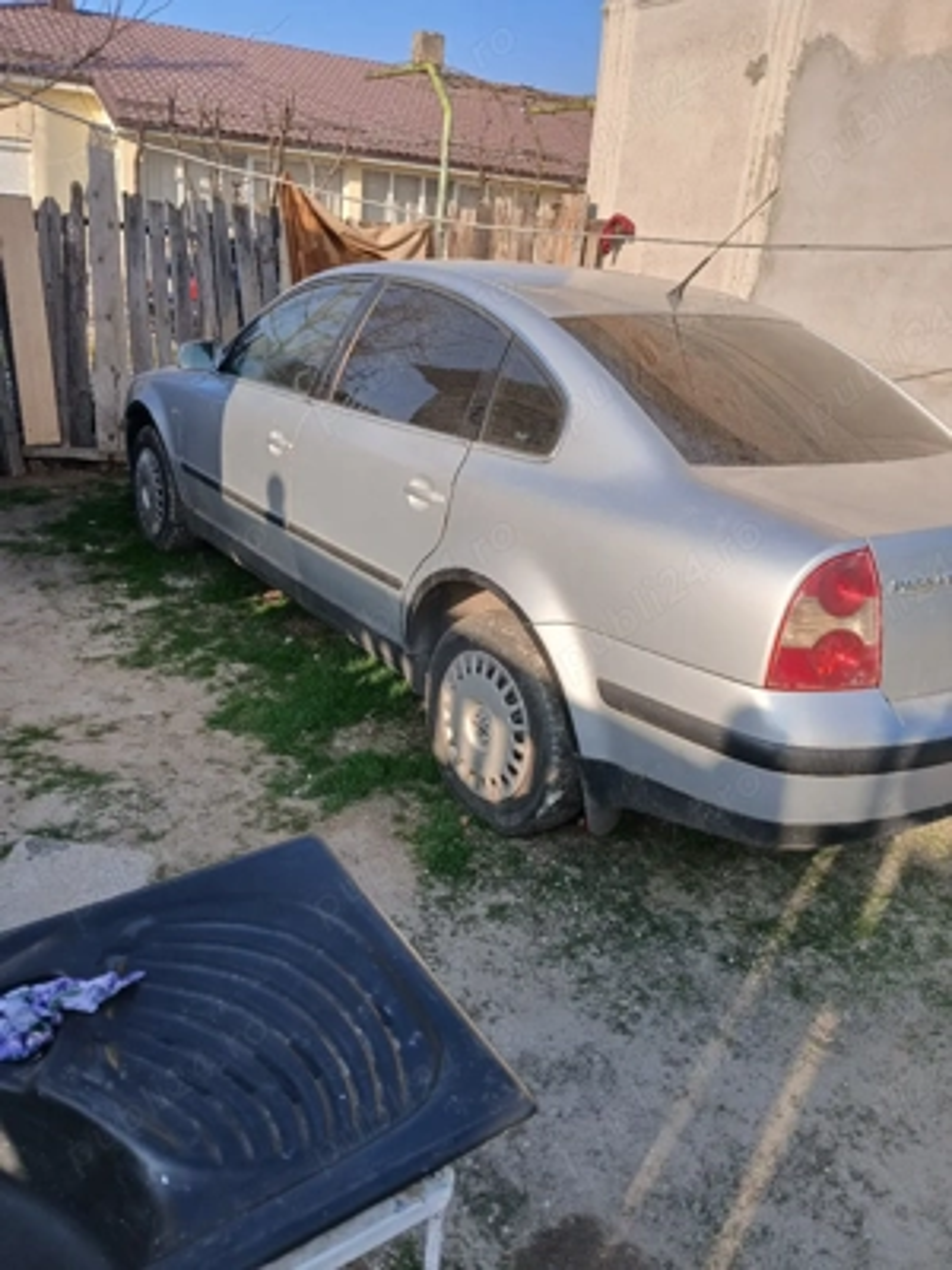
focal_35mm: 26
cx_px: 476
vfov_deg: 67.3
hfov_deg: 53.1
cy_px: 635
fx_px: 953
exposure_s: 1/312
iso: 20
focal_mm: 3.98
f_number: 1.8
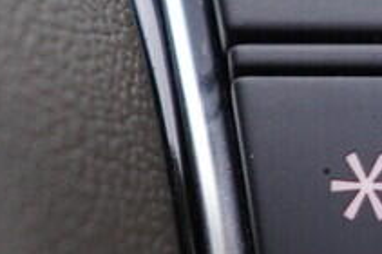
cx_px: 673
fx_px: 2606
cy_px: 127
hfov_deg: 8.1
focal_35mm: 246
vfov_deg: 5.6
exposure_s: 1/40
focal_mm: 24
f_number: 2.8
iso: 200
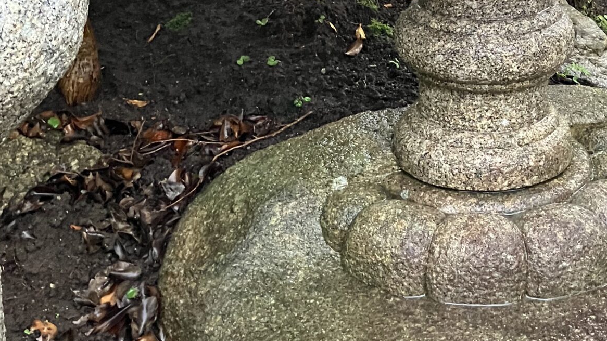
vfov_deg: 17.2
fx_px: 1078
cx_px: 488
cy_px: -61
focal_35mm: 67
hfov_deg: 30.6
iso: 320
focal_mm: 3.99
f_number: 1.8
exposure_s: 1/45
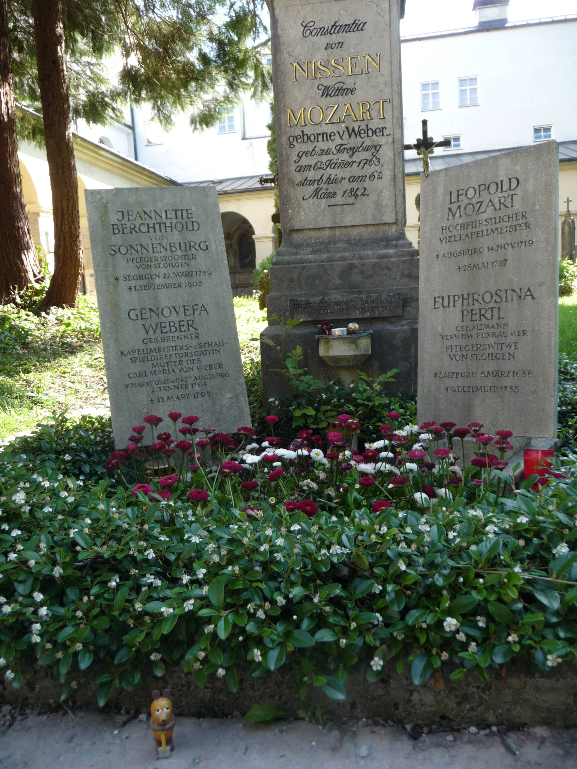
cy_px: 384
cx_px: 288
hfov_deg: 49.7
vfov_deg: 63.4
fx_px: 622
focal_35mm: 28
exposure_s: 1/100
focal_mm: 4.7
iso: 100
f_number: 3.3
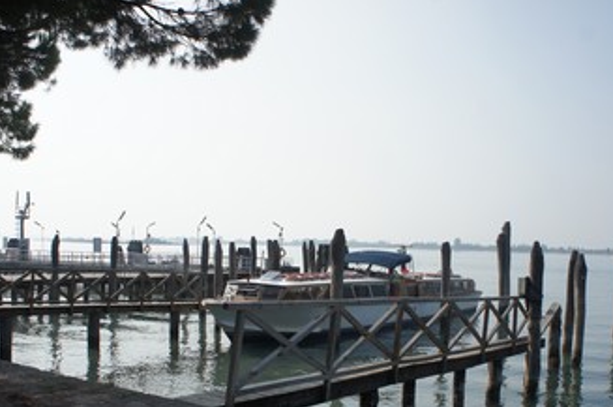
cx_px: 334
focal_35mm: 38
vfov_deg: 34.5
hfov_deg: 50.7
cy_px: 281
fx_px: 646
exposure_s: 1/500
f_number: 7.1
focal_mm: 18
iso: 200
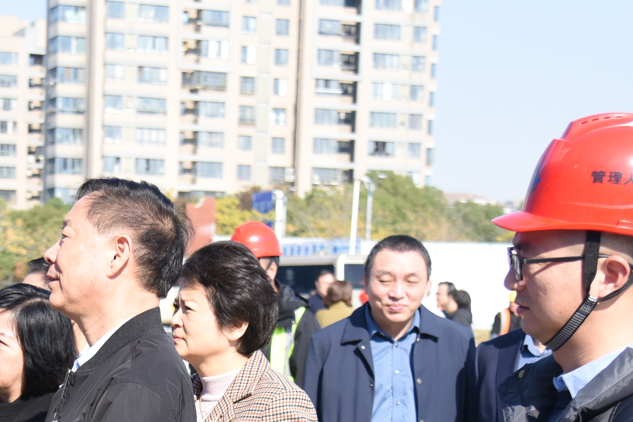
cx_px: 49
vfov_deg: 14.9
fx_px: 1583
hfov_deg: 22.0
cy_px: 442
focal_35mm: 90
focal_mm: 38
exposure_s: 1/4000
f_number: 4
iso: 1000
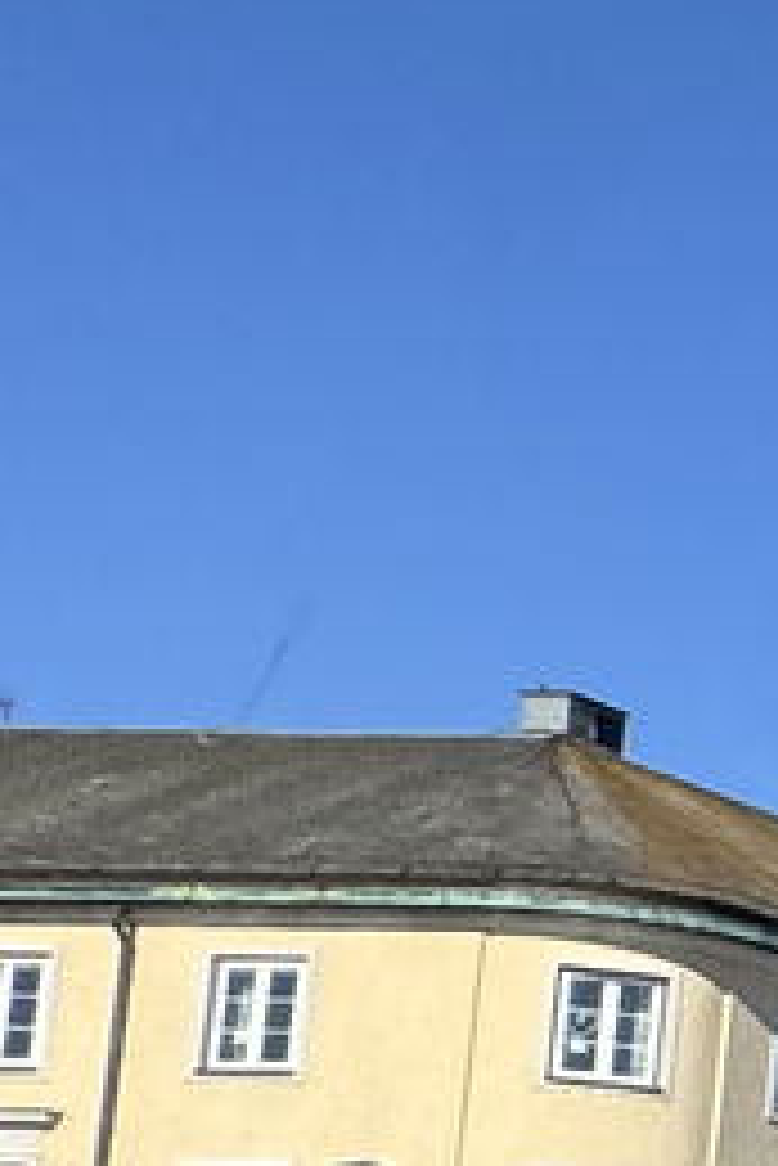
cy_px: 1238
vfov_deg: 21.6
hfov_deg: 8.2
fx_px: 2913
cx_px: 3094
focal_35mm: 90
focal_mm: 2.22
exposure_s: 1/2146
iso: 50
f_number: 2.2
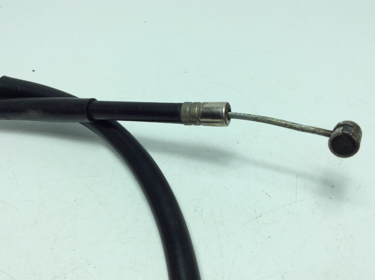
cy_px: 140
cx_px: 188
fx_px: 346
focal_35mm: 32
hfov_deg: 56.9
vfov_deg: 44.1
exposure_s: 1/572
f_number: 2.4
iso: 32
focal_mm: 3.3
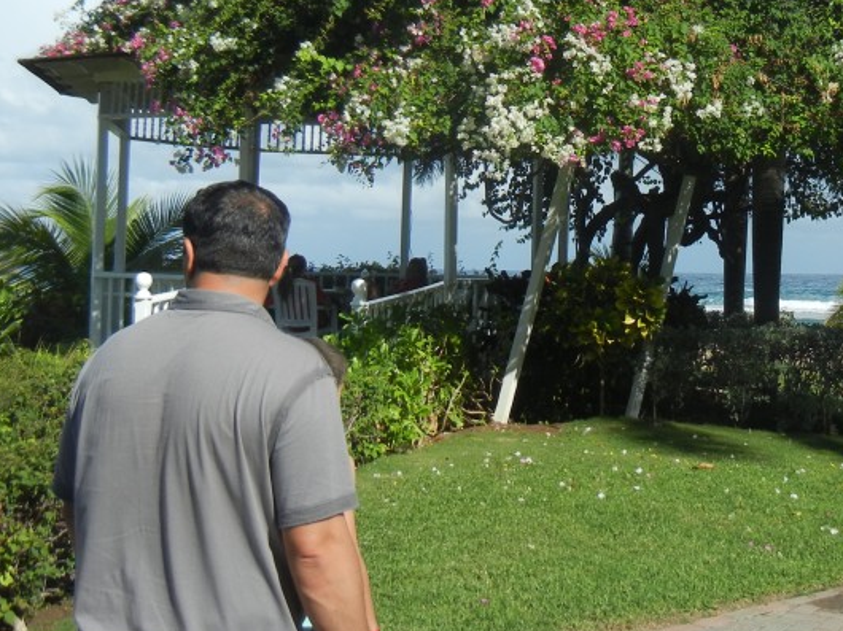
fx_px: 1412
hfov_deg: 32.5
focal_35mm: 58
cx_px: 647
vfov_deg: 25.0
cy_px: 167
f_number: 7
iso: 160
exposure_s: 1/448
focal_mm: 5.4
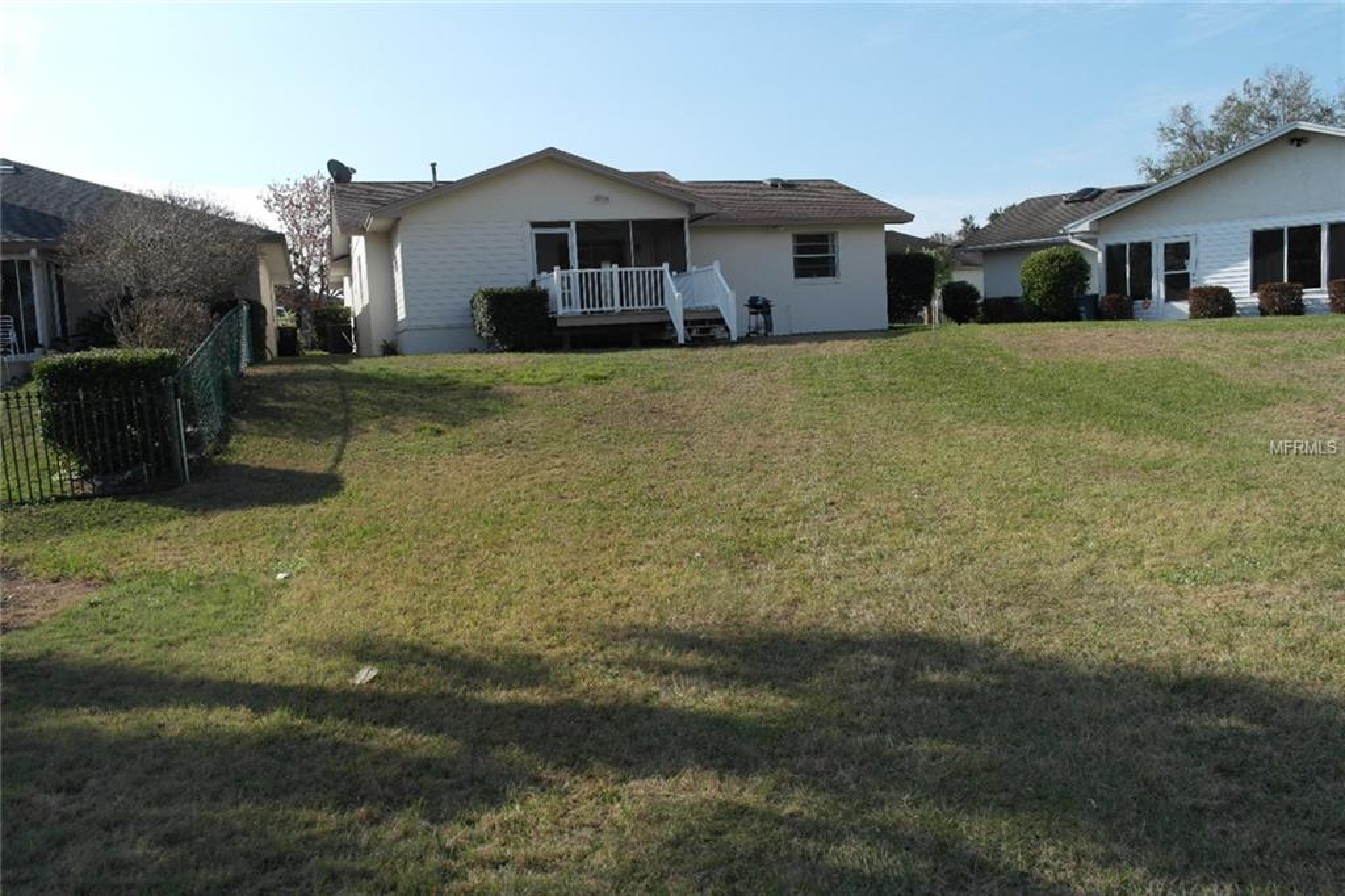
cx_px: 672
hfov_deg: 61.9
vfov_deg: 43.6
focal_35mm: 30
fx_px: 1120
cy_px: 448
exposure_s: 1/250
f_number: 6.3
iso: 100
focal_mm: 20
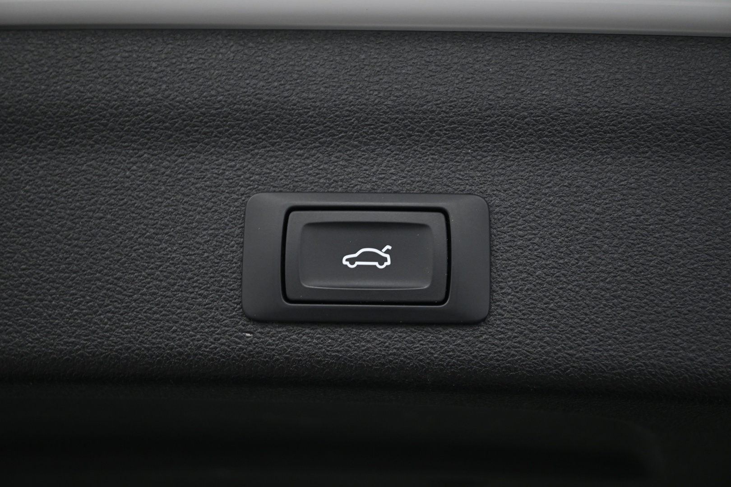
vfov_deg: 27.7
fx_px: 990
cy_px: 244
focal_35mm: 49
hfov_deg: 40.5
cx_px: 366
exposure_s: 1/50
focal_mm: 32.5
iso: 900
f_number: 5
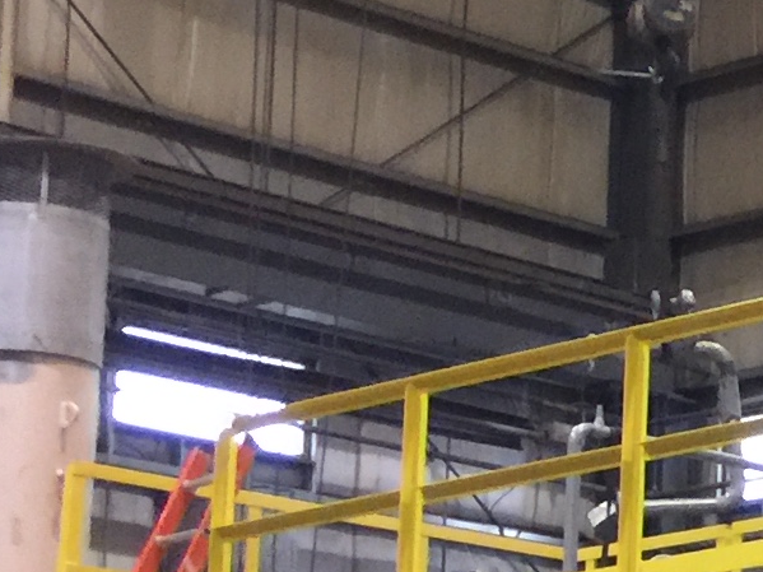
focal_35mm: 158
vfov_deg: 9.3
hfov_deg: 10.7
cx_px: 1837
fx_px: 3482
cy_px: 693
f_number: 2.2
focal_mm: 4.15
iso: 80
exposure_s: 1/4
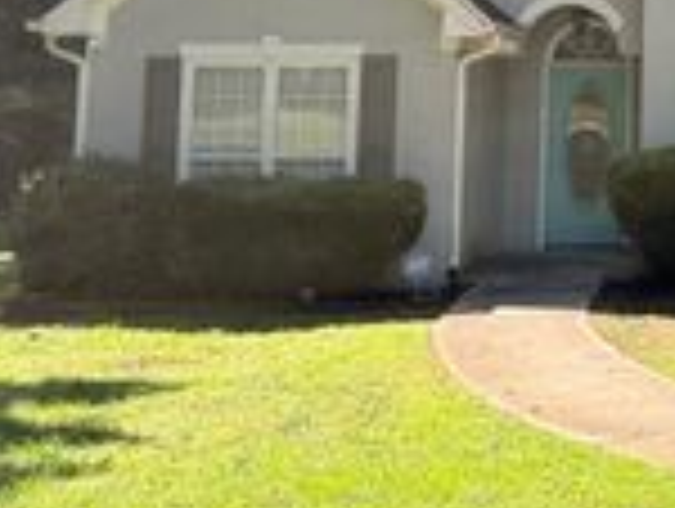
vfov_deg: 17.7
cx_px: 904
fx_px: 1562
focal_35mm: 80
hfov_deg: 21.7
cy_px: -92
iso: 100
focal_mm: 6.76
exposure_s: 1/2370
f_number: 1.78
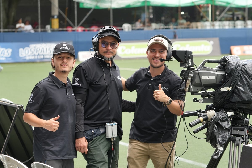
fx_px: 1186
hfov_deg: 12.1
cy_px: 84
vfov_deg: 8.1
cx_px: 126
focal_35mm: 170
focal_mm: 113
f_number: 5
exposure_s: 1/200
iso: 400
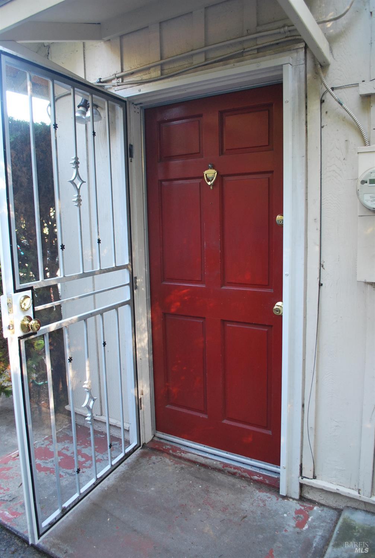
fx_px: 420
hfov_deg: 48.2
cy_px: 279
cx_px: 188
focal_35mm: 27
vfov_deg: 67.3
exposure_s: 1/30
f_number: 3.5
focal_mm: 18
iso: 500
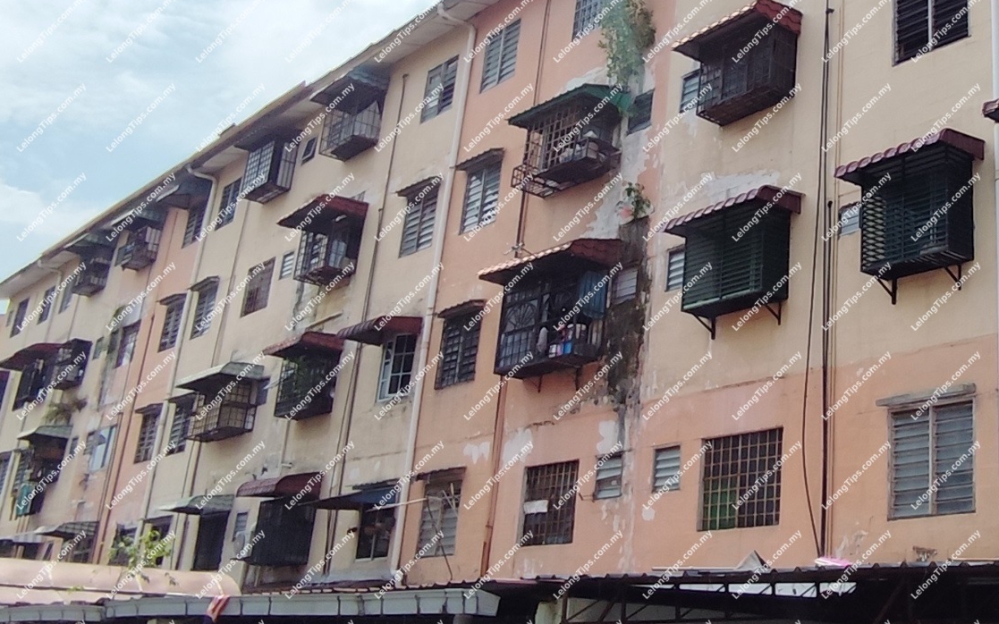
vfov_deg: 30.5
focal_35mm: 41
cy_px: 120
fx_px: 1116
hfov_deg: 44.4
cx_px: 875
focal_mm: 1.65
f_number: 2.2
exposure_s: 1/3999
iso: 50
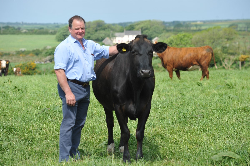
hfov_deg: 13.3
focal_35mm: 155
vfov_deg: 8.8
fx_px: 1075
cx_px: 125
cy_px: 83
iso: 400
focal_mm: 155
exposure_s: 1/1250
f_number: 5.6
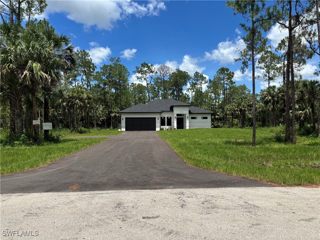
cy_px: 120
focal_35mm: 26
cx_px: 160
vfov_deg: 53.1
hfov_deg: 67.3
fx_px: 240
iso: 50
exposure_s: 1/3413
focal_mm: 5.96
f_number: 1.6
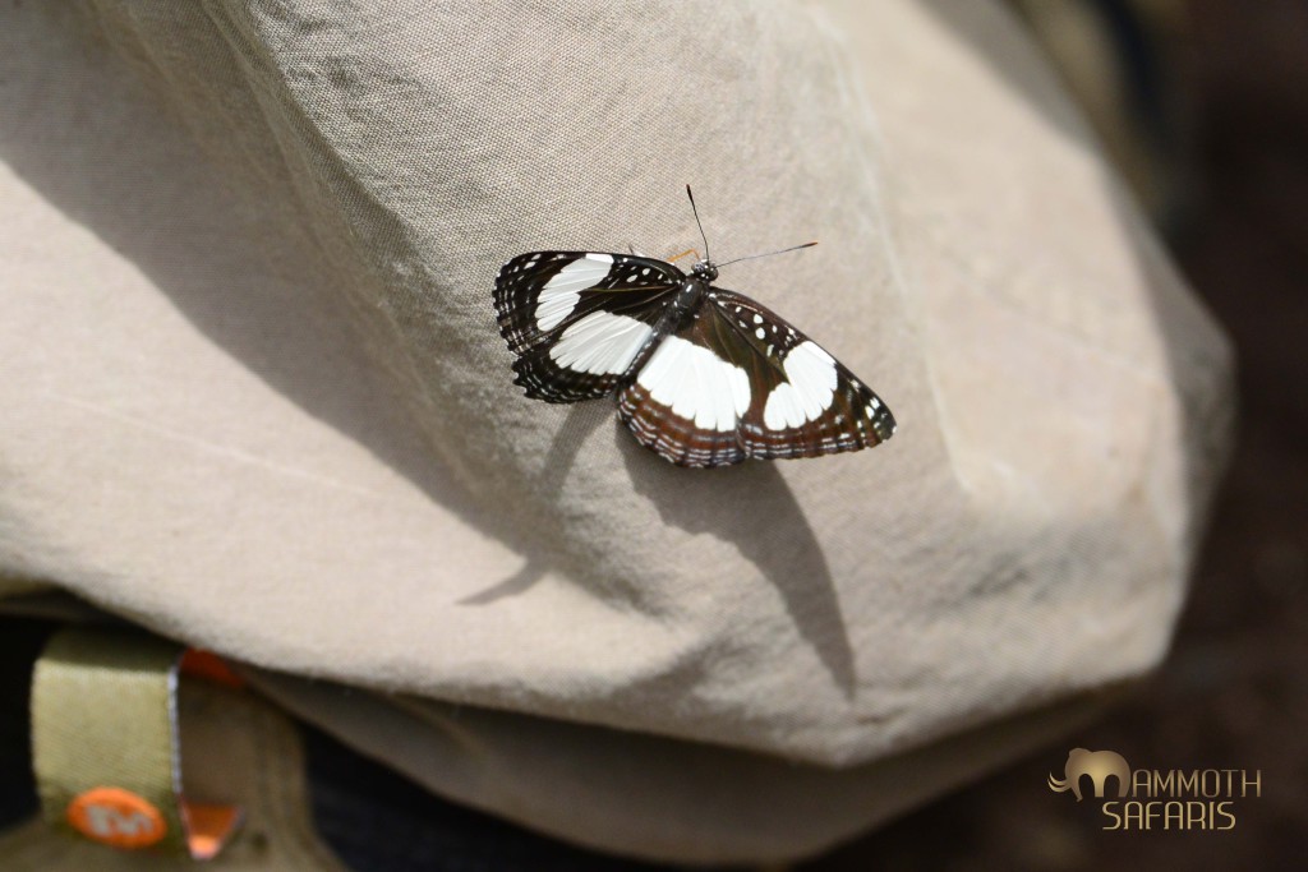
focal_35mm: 400
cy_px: 436
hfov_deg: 5.2
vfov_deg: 3.4
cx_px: 654
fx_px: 14534
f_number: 6.3
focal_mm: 400
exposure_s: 1/3200
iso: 1000
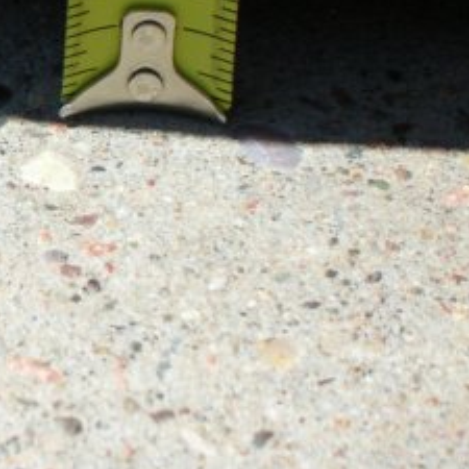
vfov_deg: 6.6
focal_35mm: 264
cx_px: -94
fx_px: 4047
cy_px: 189
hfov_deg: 6.6
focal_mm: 17.4
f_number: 4.9
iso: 50
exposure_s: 1/361
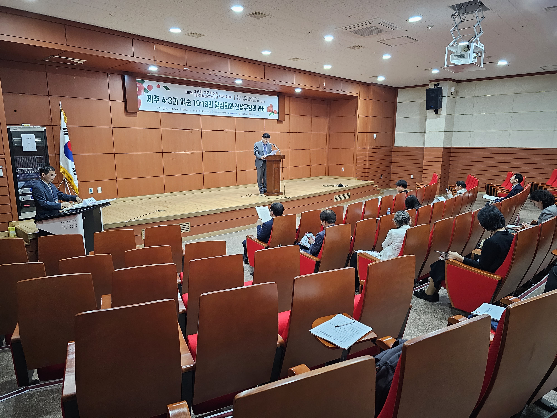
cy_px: 209
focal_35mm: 23
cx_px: 278
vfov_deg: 58.9
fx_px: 370
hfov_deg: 73.9
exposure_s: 1/120
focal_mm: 6.3
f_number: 1.7
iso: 1250
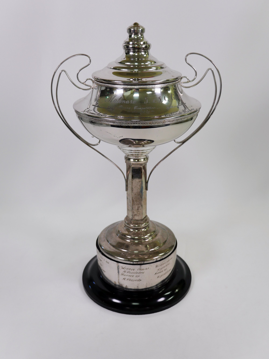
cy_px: 180
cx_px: 134
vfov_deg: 49.0
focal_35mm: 38
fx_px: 394
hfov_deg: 37.7
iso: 200
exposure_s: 1/100
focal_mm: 19
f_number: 2.8
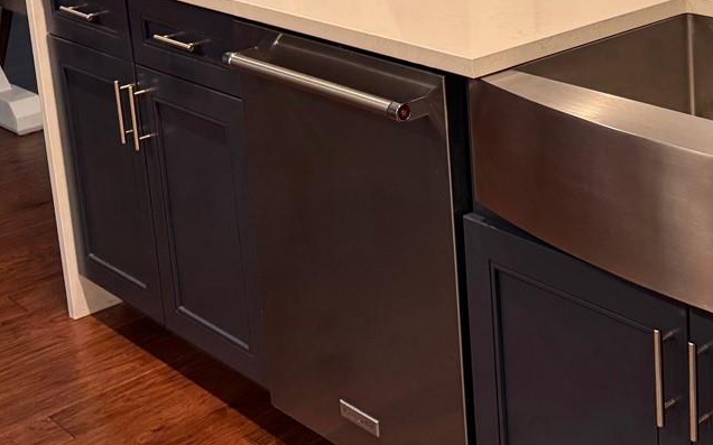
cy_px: -24
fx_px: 1243
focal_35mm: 64
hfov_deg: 30.7
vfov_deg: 19.6
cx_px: 626
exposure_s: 1/120
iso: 160
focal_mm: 6.76
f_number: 1.78
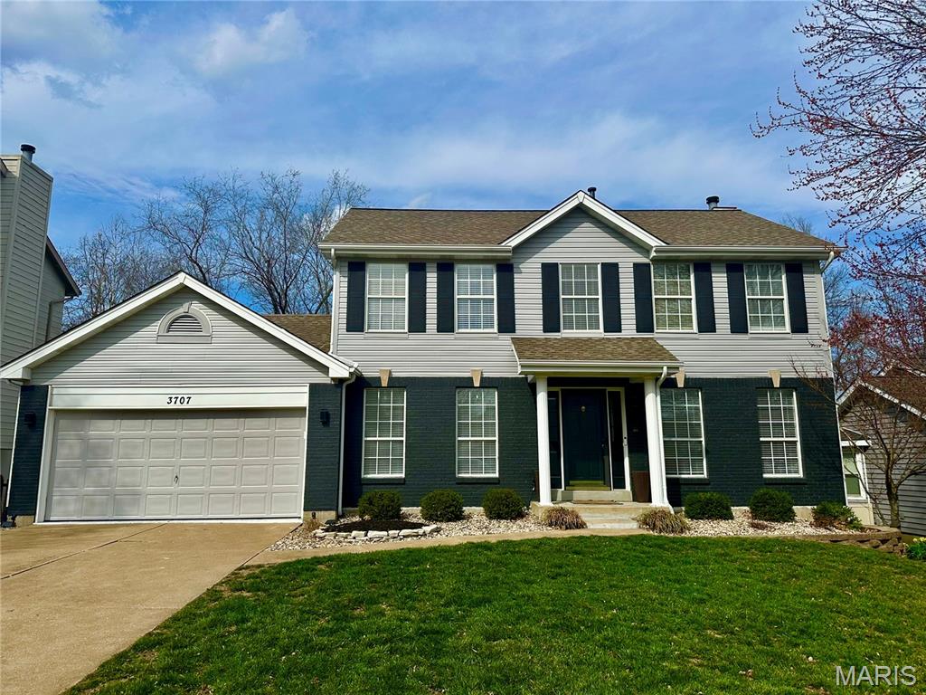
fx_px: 642
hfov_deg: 71.6
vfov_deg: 56.8
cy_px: 348
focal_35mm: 24
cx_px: 463
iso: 80
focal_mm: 6.86
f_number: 1.78
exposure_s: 1/7042
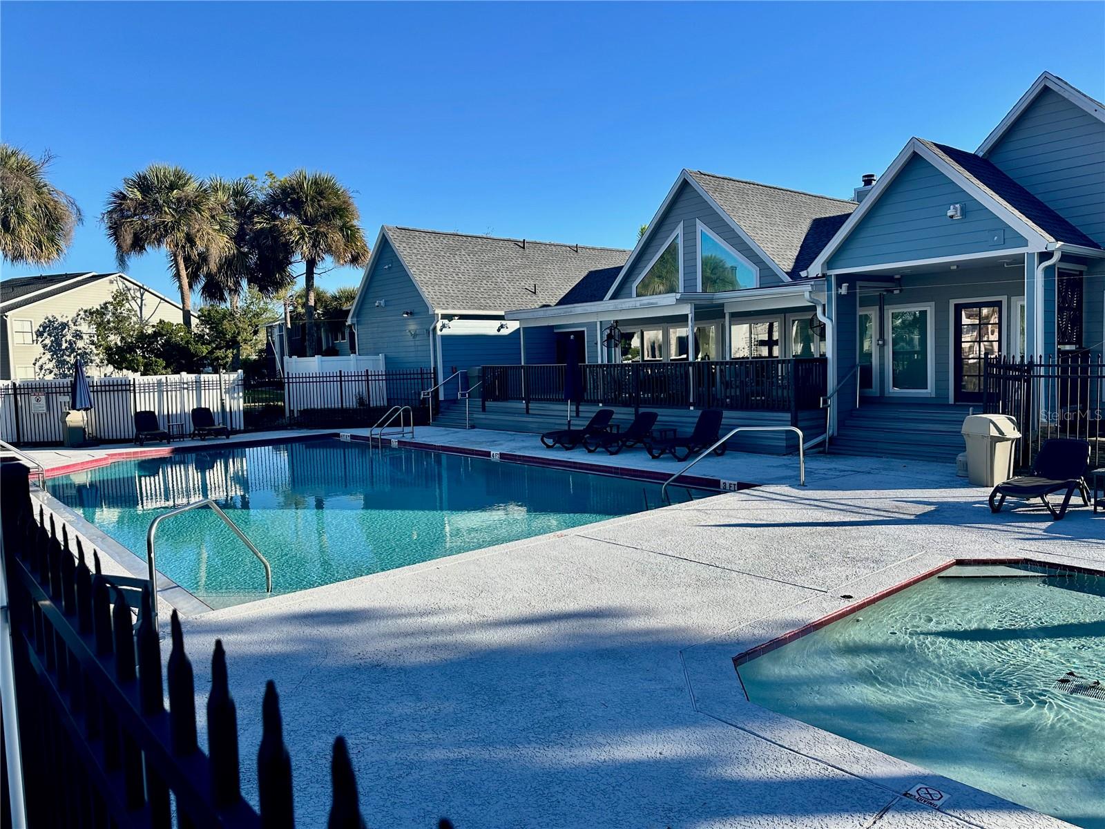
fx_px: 766
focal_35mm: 24
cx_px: 552
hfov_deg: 71.6
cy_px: 414
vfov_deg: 56.8
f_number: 1.78
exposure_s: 1/2591
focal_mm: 6.86
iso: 80
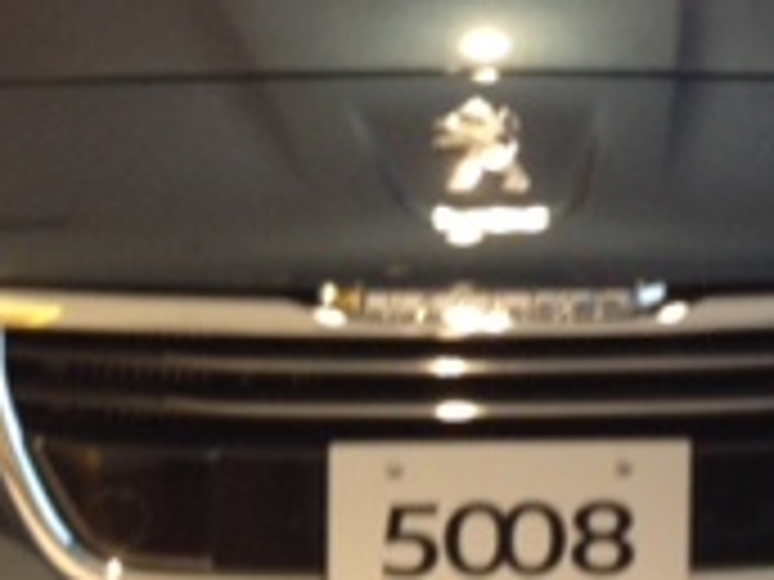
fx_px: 2907
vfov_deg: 11.3
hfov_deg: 15.1
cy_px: -45
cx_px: 176
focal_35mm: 130
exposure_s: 1/20
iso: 80
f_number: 2.4
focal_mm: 4.28
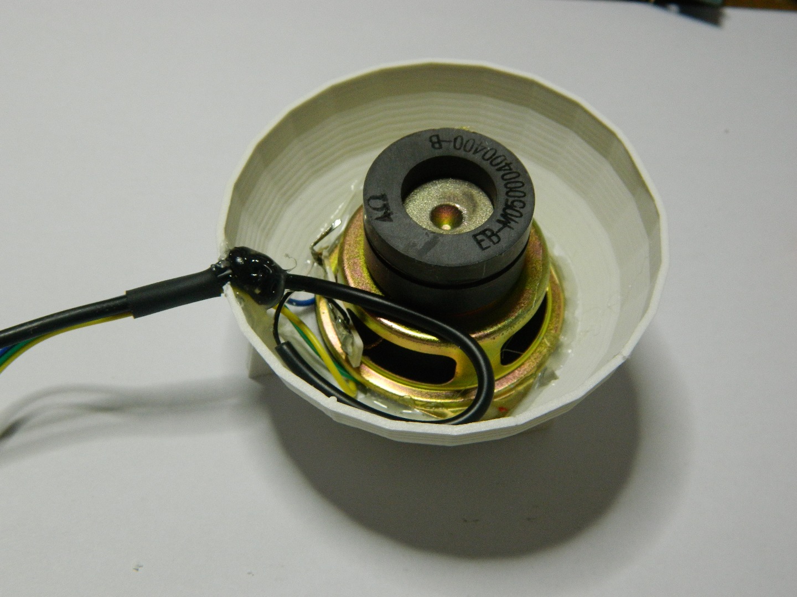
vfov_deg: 30.9
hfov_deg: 40.4
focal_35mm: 47
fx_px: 1082
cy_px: 298
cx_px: 398
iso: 280
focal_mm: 8.4
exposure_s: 1/50
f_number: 3.6
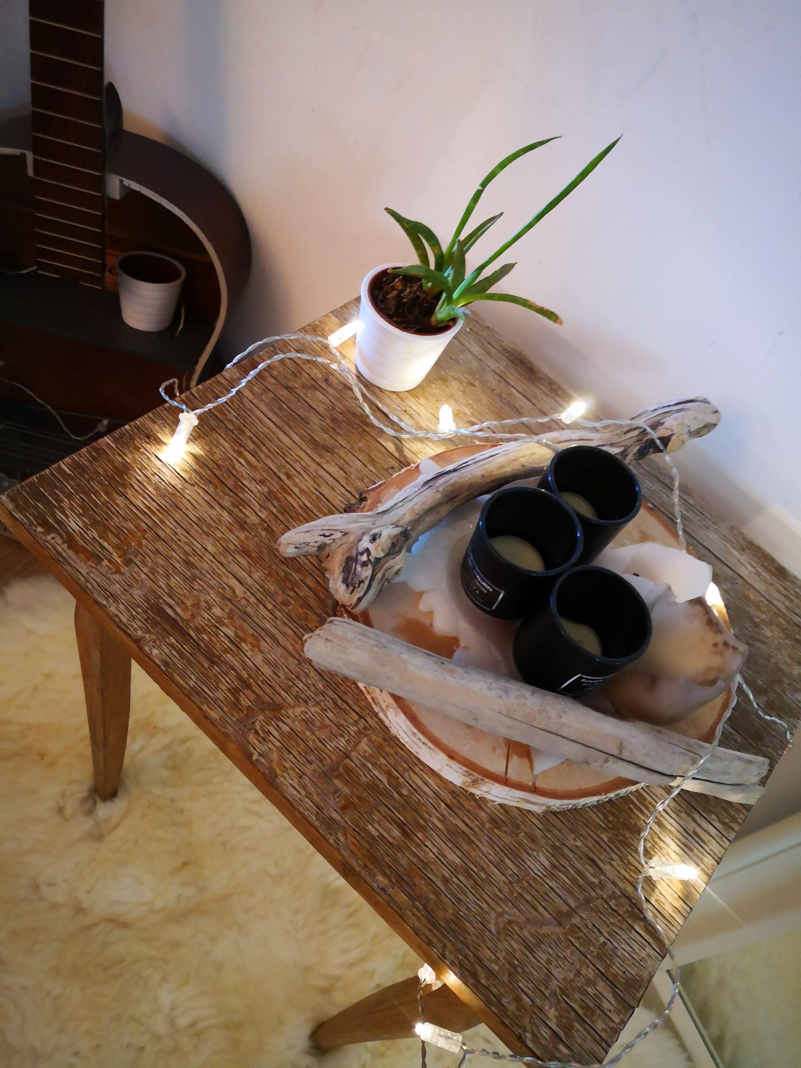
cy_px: 534
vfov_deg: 65.3
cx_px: 400
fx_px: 833
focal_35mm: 27
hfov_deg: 51.4
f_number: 1.6
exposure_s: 1/25
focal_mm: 3.95
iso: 500
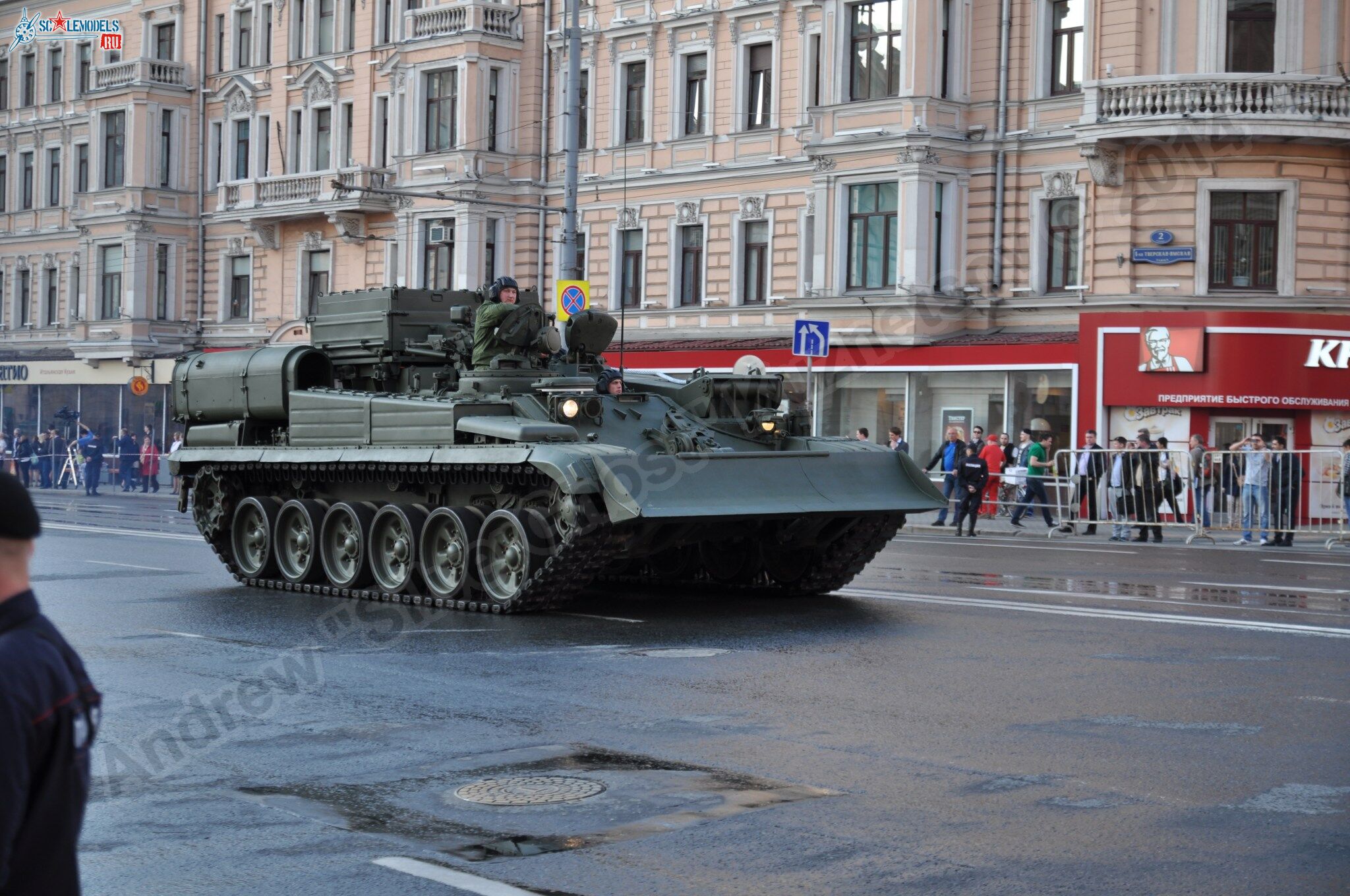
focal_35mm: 63
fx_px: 2359
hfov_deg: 31.9
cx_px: 675
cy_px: 448
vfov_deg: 21.5
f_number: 3.2
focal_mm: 42
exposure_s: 1/250
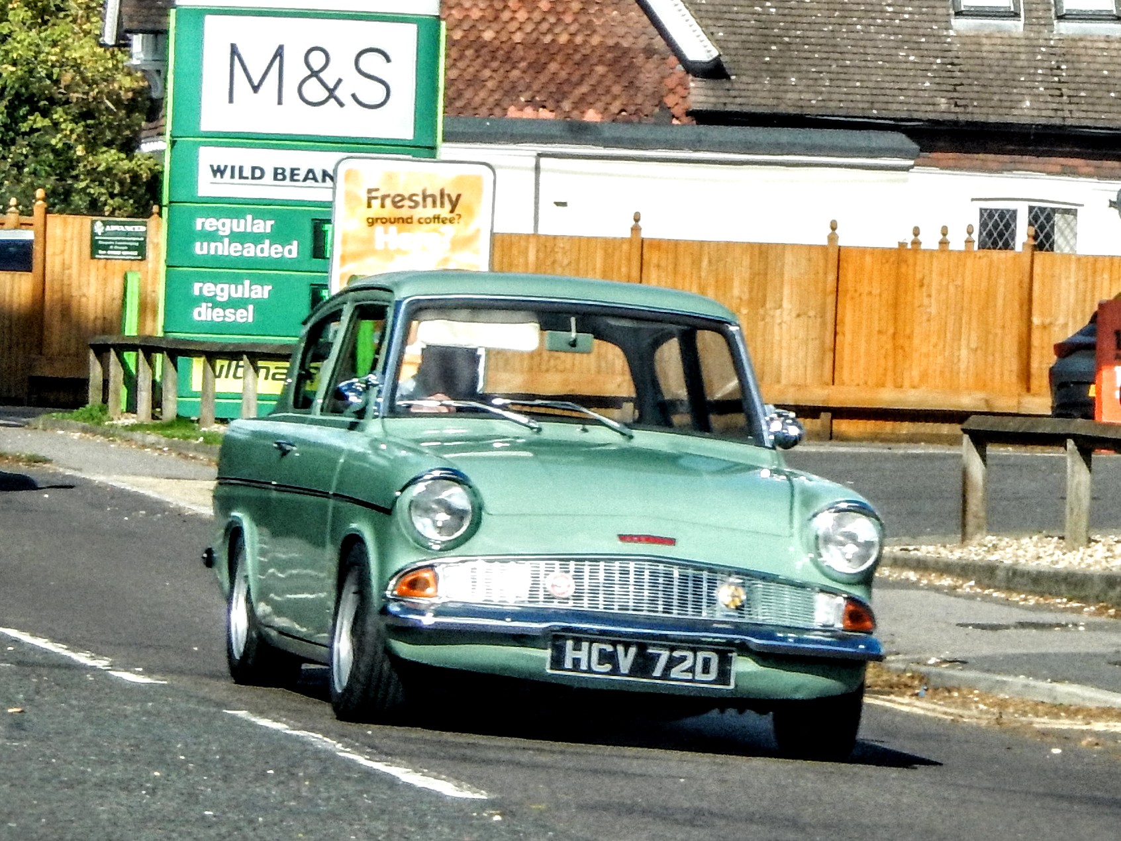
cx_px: 560
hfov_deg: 16.8
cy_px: 420
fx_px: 3789
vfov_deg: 12.7
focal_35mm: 117
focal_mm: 21
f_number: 5.5
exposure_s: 1/500
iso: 125
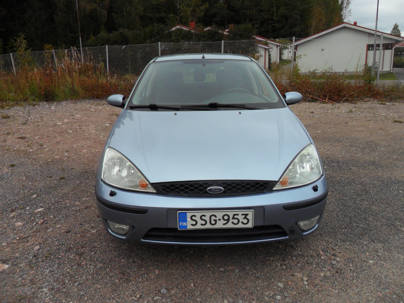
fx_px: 315
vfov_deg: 51.4
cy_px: 152
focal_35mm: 27
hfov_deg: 65.3
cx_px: 202
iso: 80
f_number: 3.5
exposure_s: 1/1000
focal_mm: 4.9
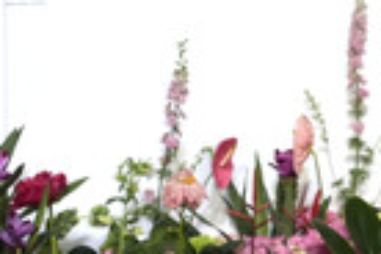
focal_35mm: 150
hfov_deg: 12.9
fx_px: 1587
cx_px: 584
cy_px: -50
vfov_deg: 9.0
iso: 800
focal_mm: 46
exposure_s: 1/250
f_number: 5.6
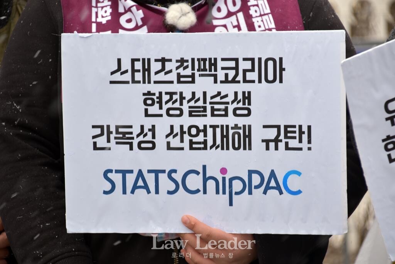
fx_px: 2222
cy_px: 132
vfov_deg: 6.8
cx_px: 198
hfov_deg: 10.2
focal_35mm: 202
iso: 100
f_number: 6
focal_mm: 135
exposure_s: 1/160
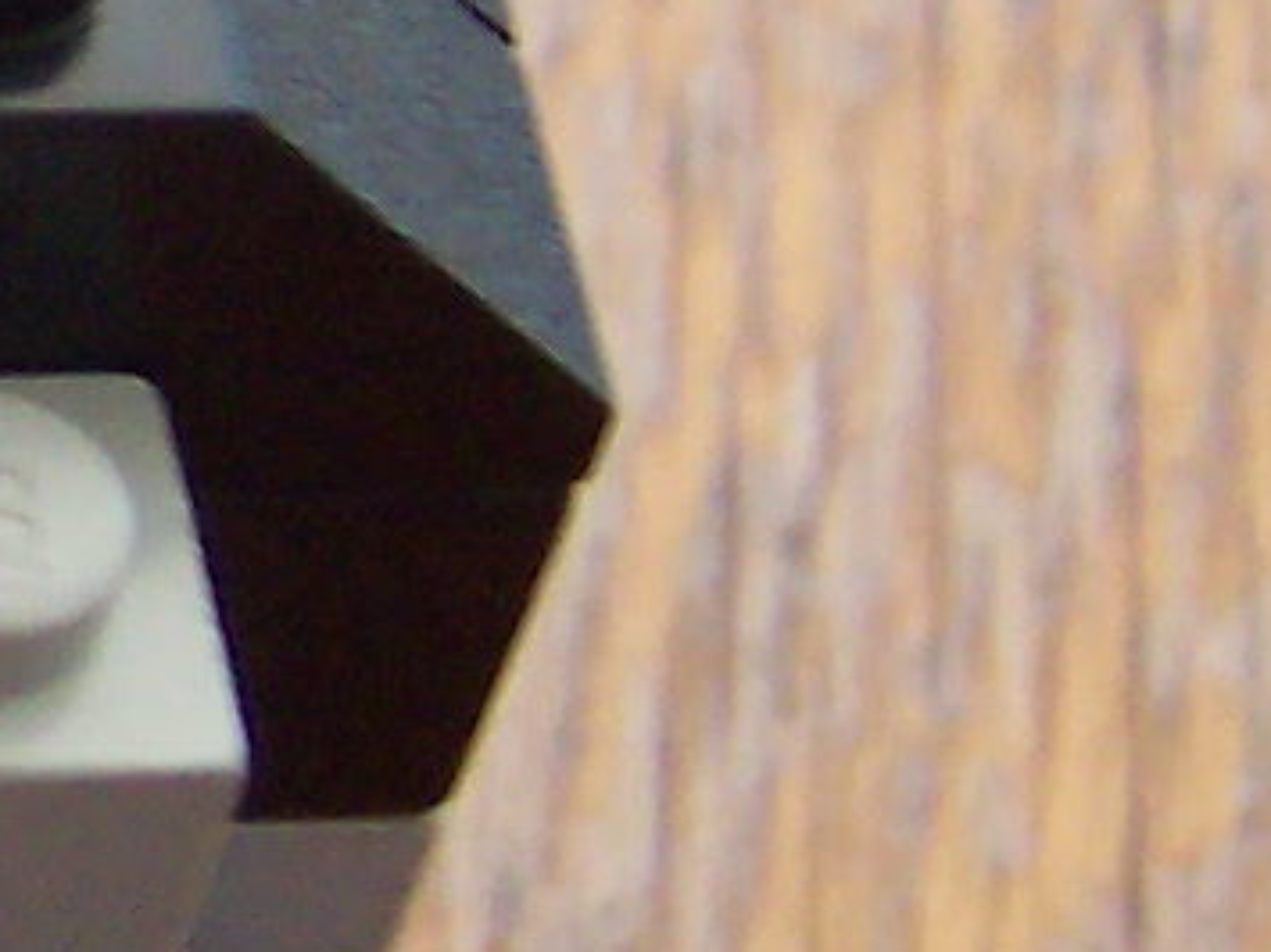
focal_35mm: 206
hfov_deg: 9.0
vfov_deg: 7.2
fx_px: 7561
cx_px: -1296
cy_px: -29
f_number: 2.8
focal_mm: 5.6
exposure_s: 1/30
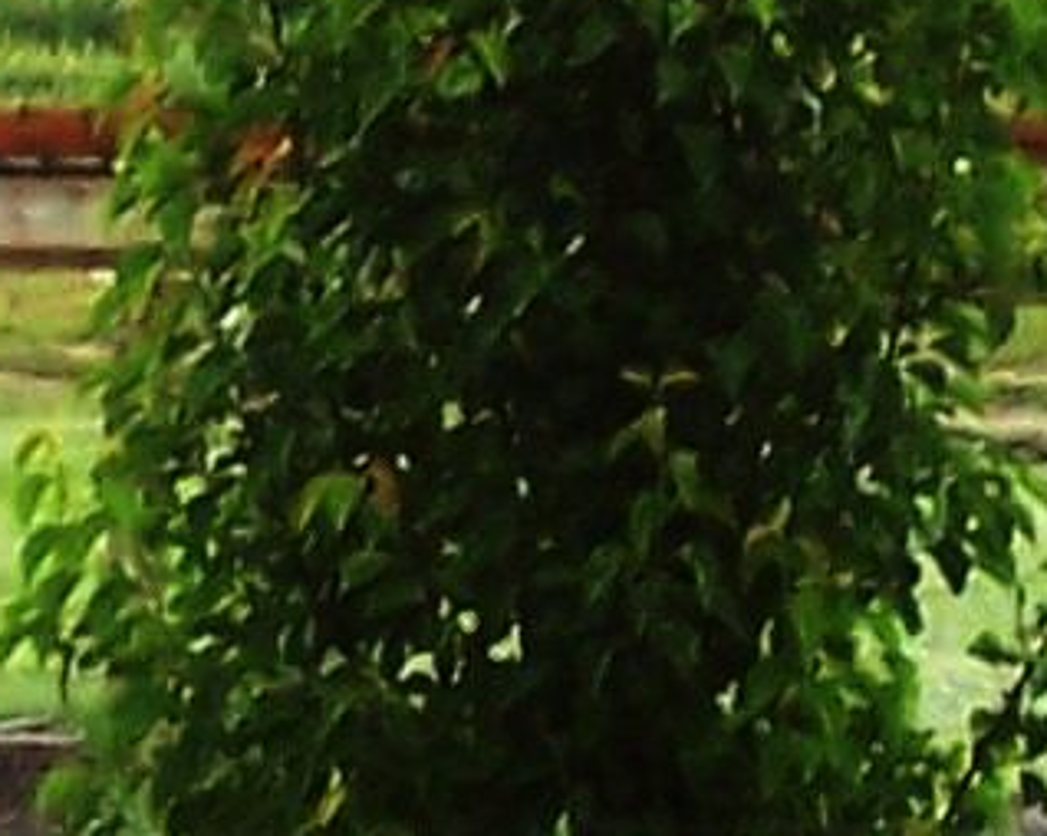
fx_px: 17962
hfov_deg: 3.3
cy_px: 688
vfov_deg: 2.7
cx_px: 273
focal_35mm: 580
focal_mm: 13.5
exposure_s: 1/180
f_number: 4.1
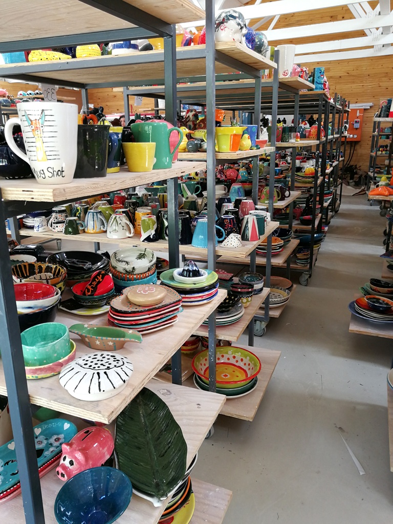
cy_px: 262
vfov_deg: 65.3
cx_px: 196
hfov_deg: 51.4
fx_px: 409
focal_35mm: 27
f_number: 1.8
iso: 100
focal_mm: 3.95
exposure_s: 1/50
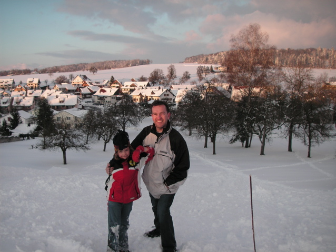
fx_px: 369
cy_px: 126
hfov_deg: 49.0
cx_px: 168
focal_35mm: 38
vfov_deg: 37.7
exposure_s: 1/180
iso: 50
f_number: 3.3
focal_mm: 6.3
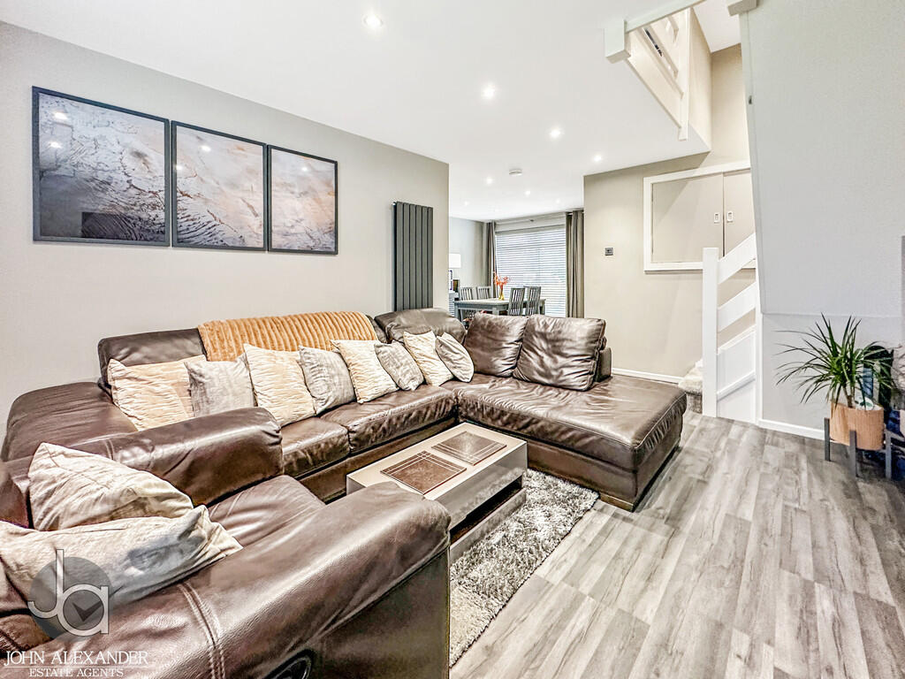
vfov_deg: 85.7
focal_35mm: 14
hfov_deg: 102.1
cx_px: 452
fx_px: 366
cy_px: 340
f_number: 2.2
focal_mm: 2.22
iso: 500
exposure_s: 1/50
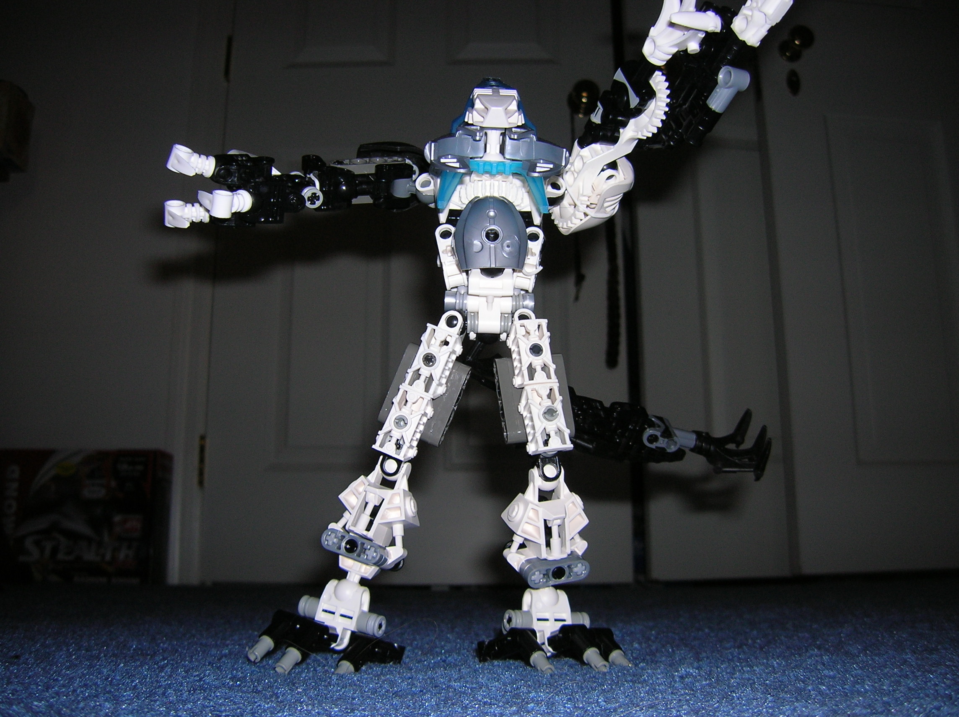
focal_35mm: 34
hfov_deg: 54.0
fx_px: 941
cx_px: 480
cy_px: 358
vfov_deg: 41.7
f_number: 2.9
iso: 50
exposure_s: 1/60.1
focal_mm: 5.7
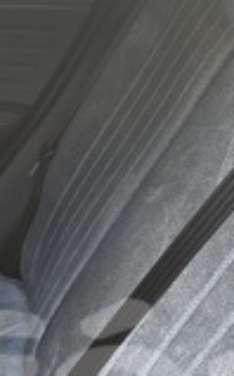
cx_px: -80
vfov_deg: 19.4
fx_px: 1064
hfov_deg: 12.1
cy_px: 378
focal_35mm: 104
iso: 125
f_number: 1.6
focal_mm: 5.96
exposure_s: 1/86
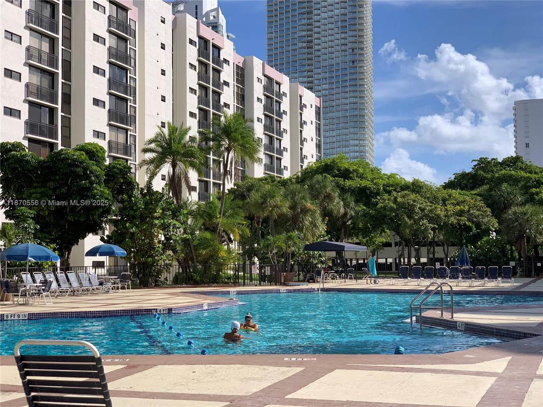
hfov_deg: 36.8
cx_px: 272
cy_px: 204
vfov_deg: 28.0
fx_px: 816
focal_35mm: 52
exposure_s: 1/1410
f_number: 2.4
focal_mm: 6
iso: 16
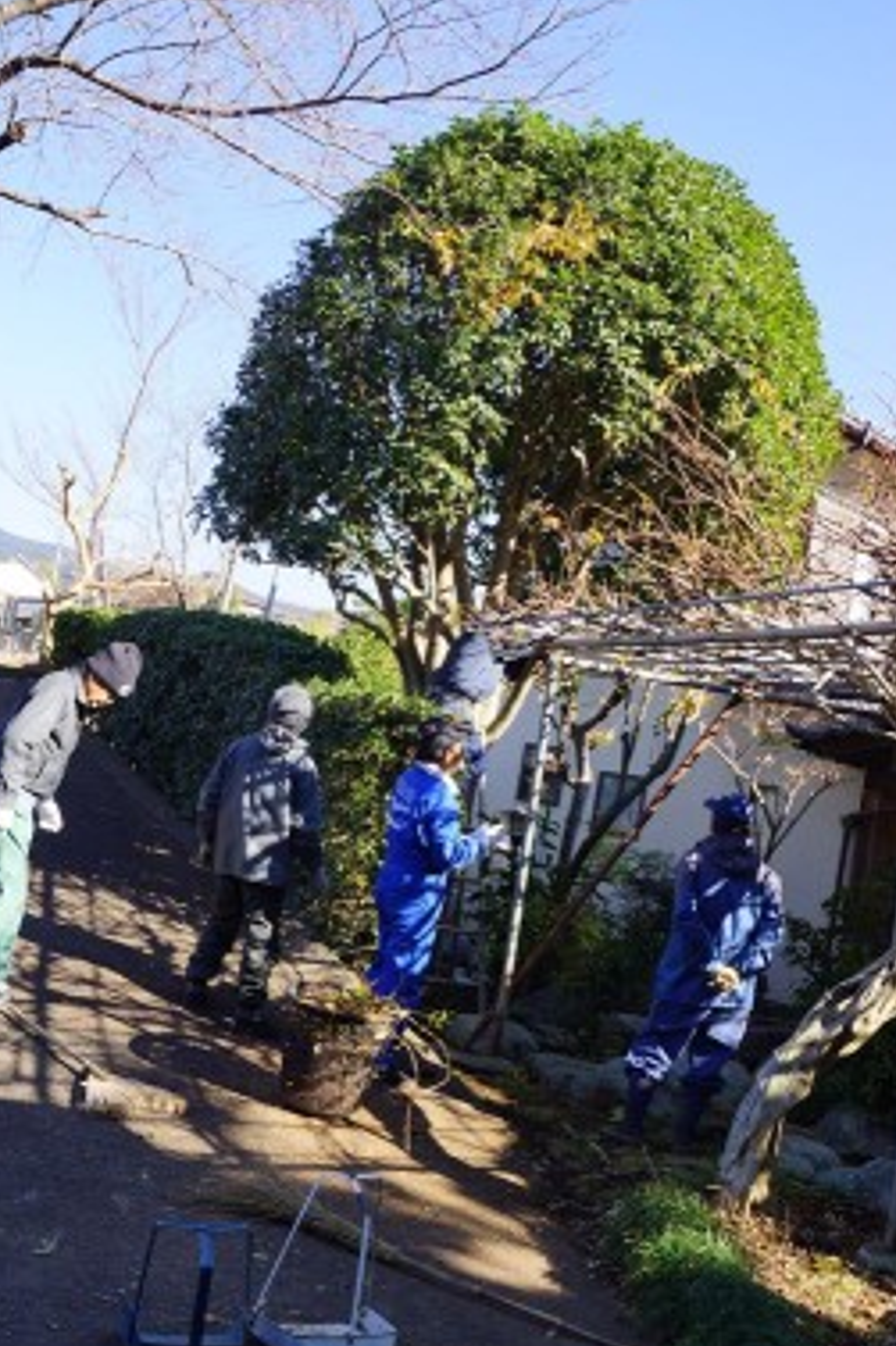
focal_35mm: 35
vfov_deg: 54.5
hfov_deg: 37.8
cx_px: 432
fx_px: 1308
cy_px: 685
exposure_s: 1/80
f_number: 8
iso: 100
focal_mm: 22
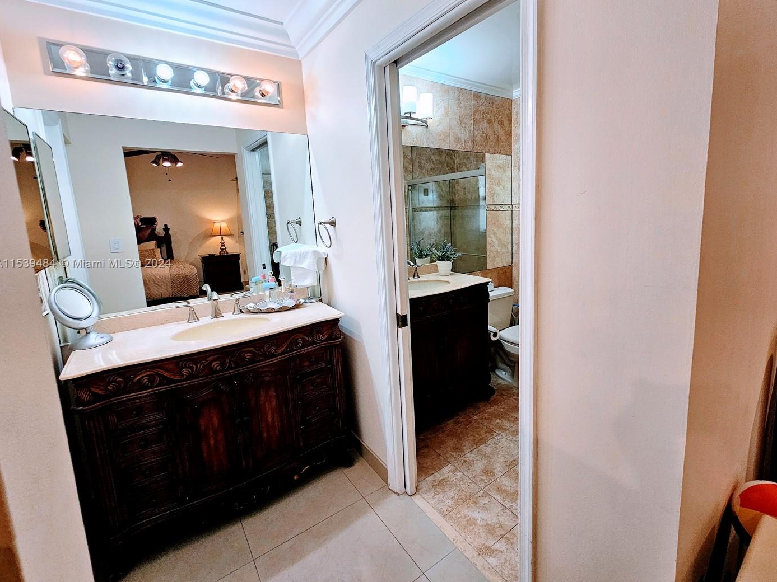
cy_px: 264
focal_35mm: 15
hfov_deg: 97.6
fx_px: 337
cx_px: 440
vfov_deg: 81.5
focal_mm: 2.2
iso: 100
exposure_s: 1/60
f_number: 2.2
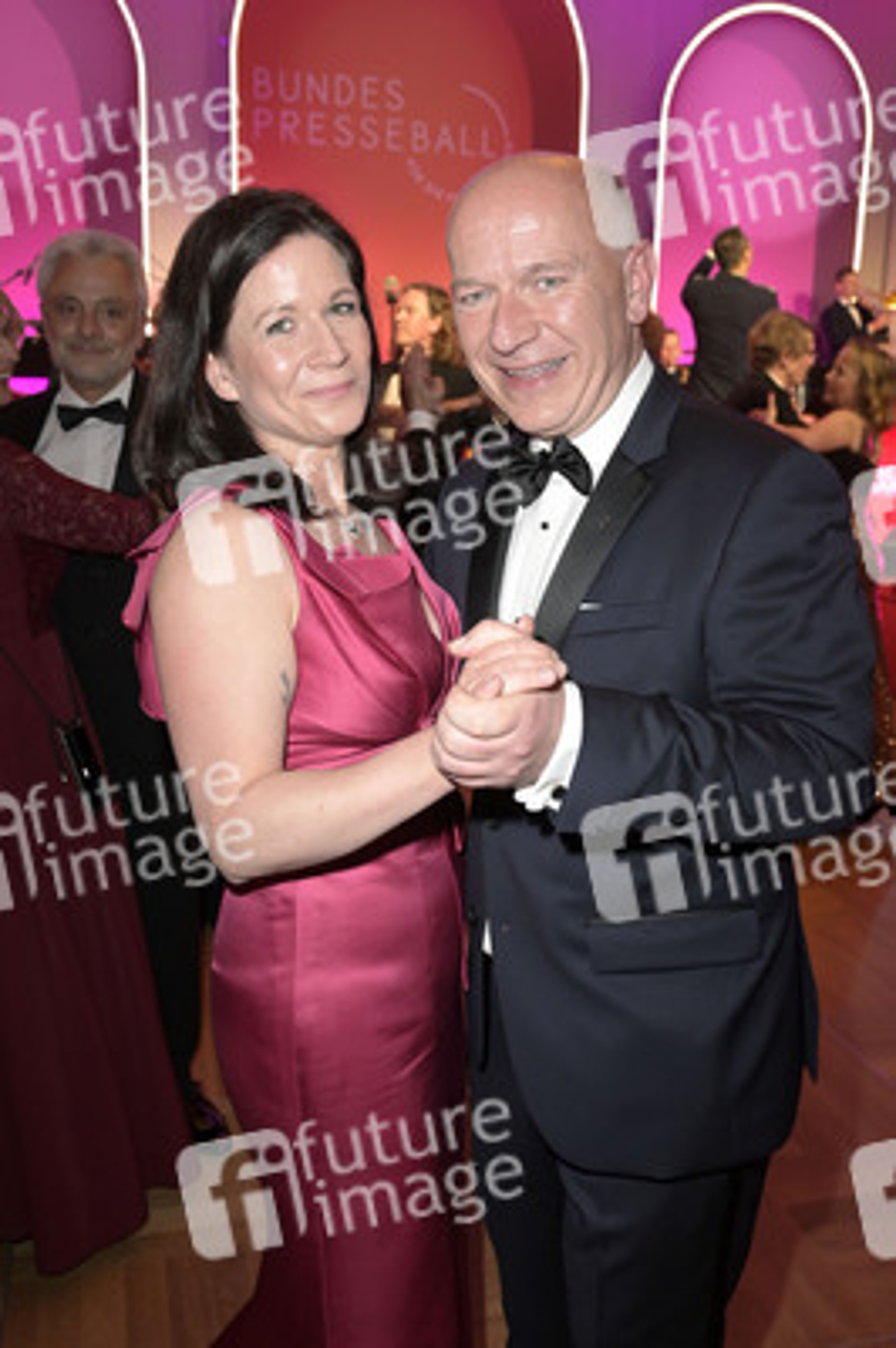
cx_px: 448
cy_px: 674
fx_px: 1159
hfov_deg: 42.3
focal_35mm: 31
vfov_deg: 60.3
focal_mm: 31
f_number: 5
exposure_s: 1/100
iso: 3200
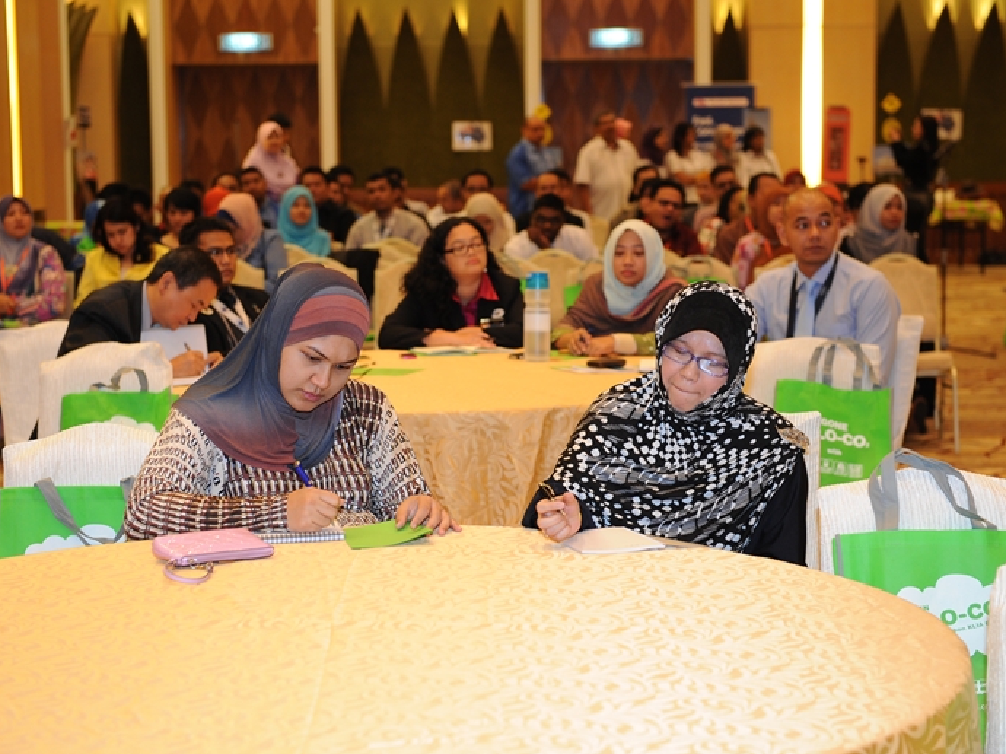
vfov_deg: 18.9
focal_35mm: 78
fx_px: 2266
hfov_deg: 25.0
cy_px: 382
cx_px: 497
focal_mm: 70
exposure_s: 1/50
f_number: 3.5
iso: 1000
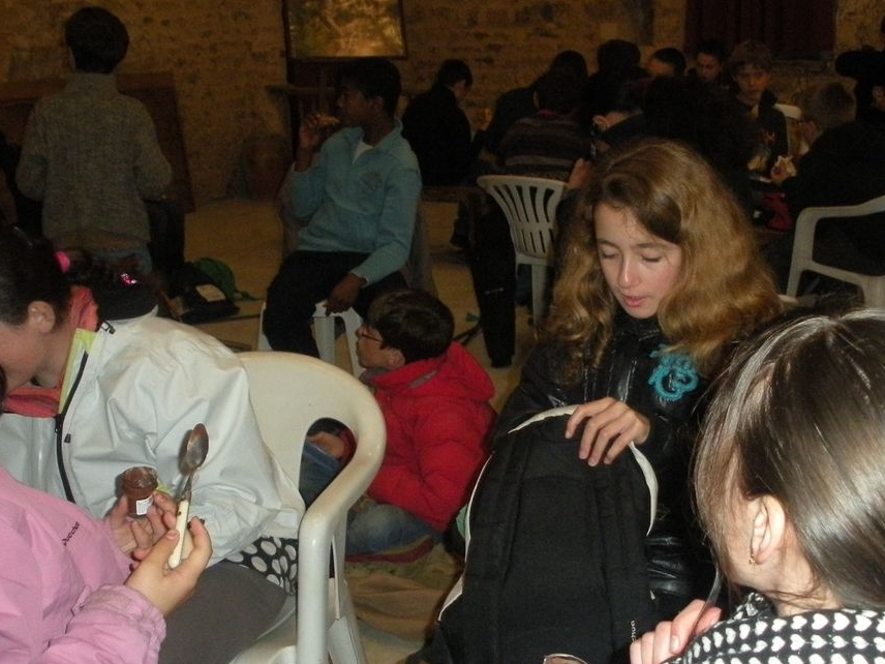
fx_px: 1355
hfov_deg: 36.1
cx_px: 498
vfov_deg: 27.5
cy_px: 354
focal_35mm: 53
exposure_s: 1/60
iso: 400
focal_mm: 6.3
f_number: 3.5
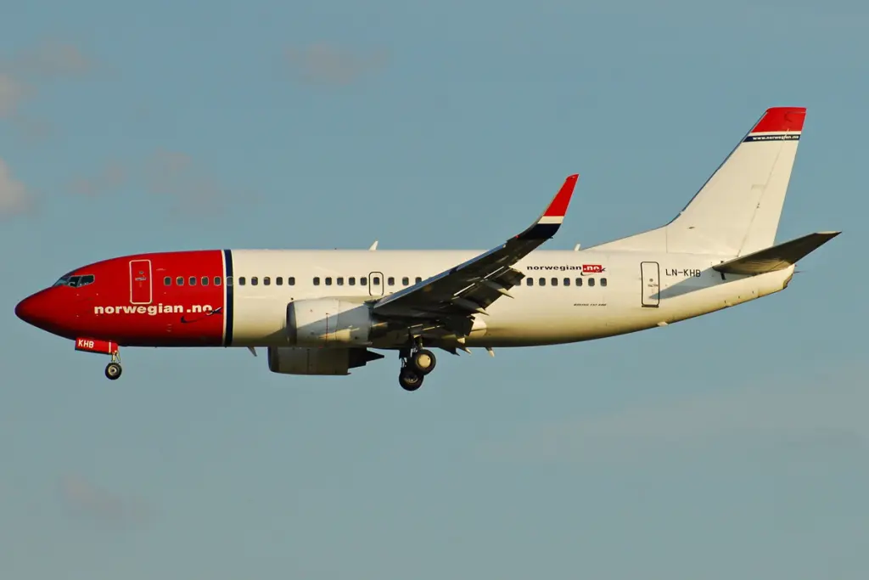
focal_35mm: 390
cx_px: 434
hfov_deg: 5.3
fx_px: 9415
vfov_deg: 3.5
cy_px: 290
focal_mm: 260
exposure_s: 1/400
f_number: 8
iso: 200
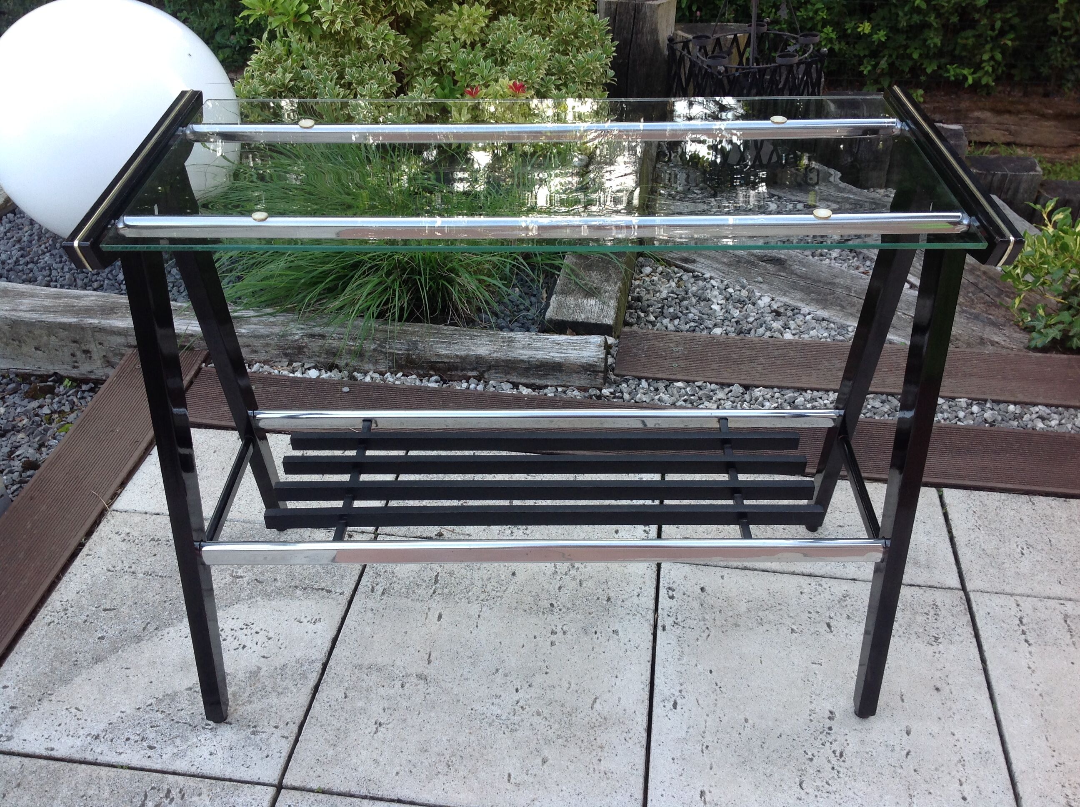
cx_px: 540
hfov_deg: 52.7
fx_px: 1090
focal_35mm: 35
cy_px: 404
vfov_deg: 40.6
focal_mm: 4.28
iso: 50
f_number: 2.4
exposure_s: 1/120
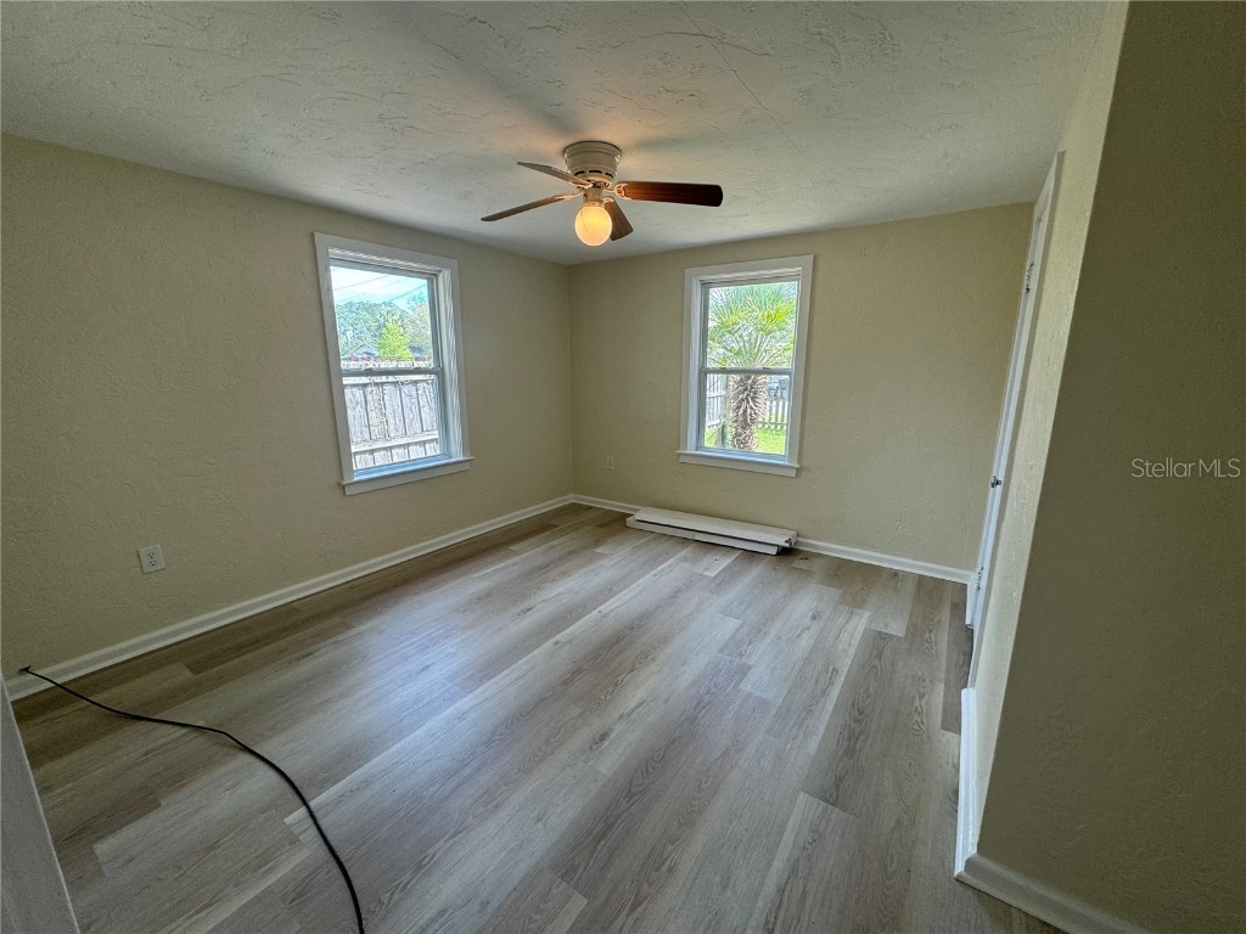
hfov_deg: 102.1
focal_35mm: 14
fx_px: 504
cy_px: 467
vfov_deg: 85.7
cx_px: 623
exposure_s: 1/120
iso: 80
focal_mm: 2.22
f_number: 2.2
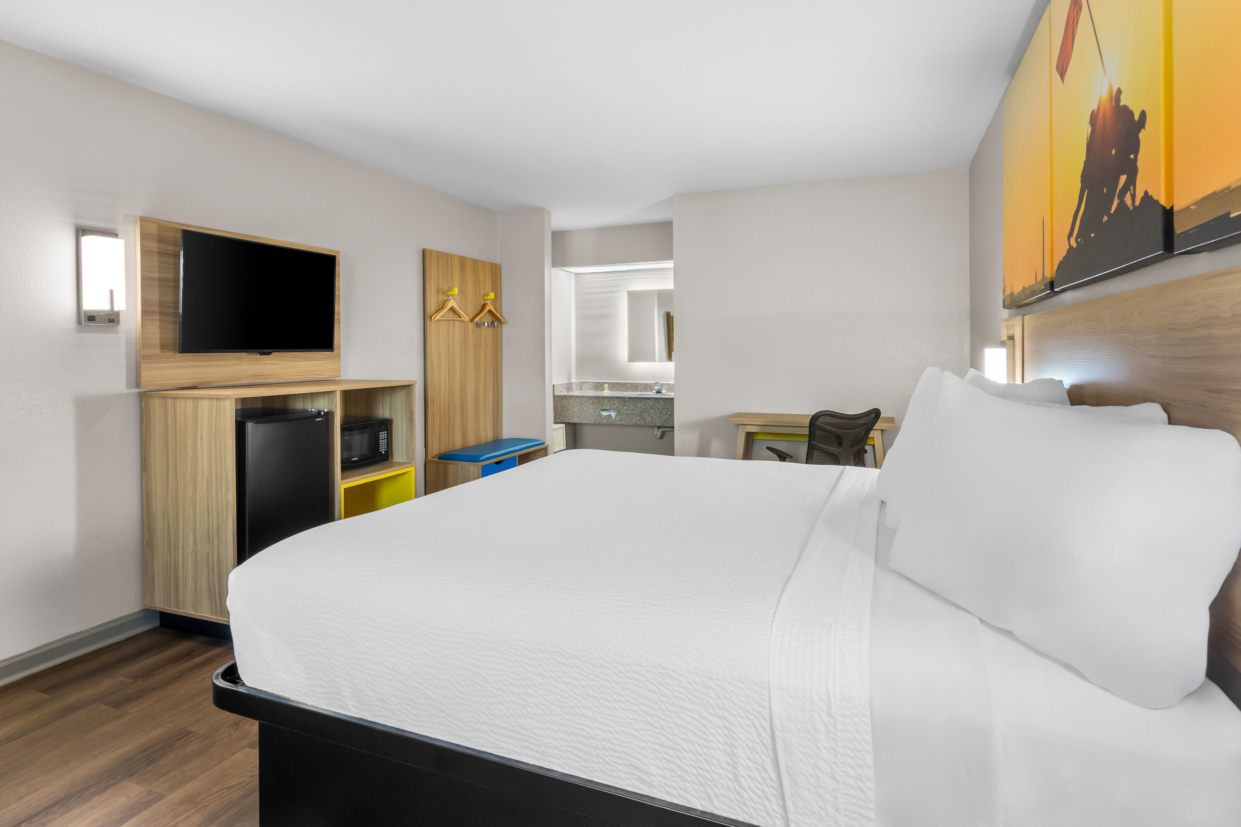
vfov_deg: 69.7
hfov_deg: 92.4
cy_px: 414
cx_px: 620
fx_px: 595
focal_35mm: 17
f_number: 8
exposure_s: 1
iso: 125
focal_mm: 11.5
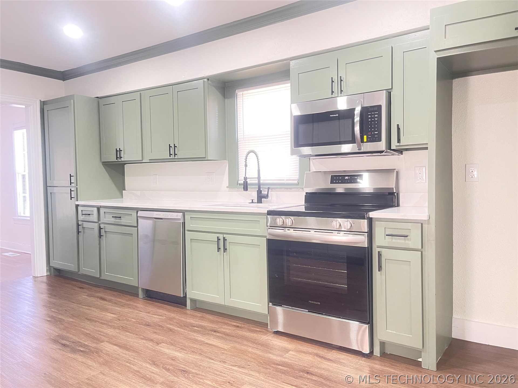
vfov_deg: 54.9
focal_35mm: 25
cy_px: 194
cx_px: 259
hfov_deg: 69.4
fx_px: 374
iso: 500
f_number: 1.6
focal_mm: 5.1
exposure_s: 1/60
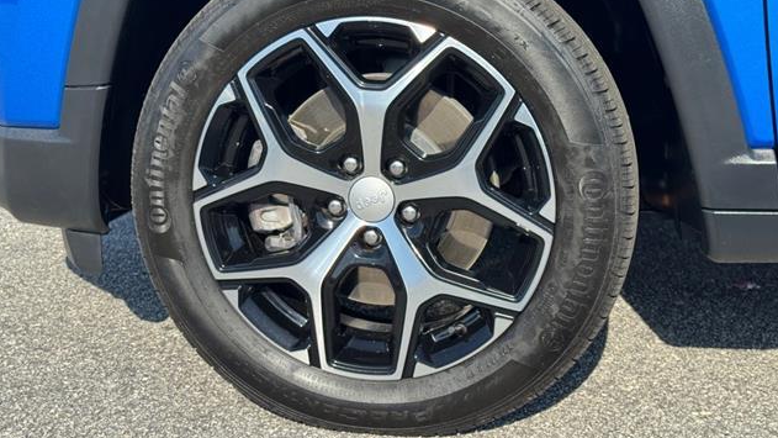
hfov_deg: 39.2
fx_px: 1093
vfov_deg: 22.6
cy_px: 149
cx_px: 386
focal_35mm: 53
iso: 64
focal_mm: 6.76
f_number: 1.78
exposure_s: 1/1490
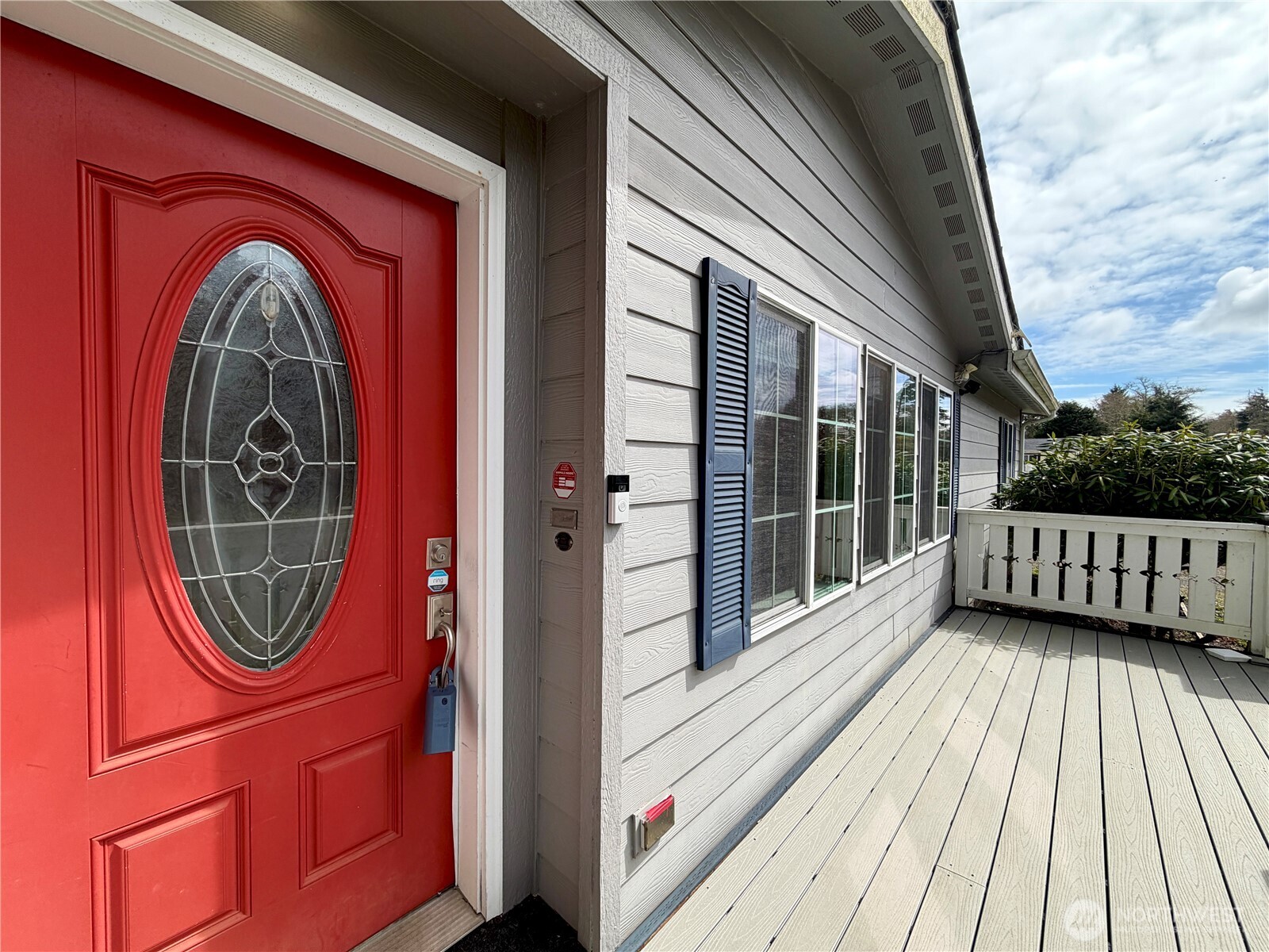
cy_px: 476
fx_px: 513
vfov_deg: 85.7
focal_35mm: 14
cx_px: 634
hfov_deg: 102.1
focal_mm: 2.22
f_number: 2.2
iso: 25
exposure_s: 1/942
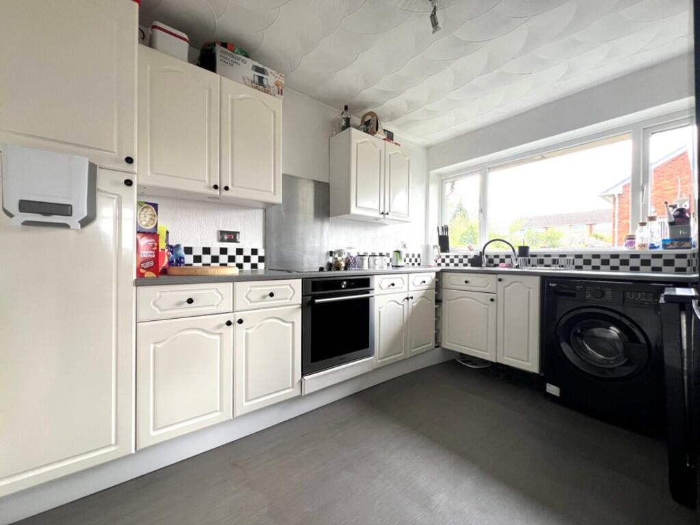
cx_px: 350
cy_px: 262
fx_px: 263
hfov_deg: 106.2
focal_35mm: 13
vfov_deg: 90.0
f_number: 1.8
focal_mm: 1.57
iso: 64
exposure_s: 1/99
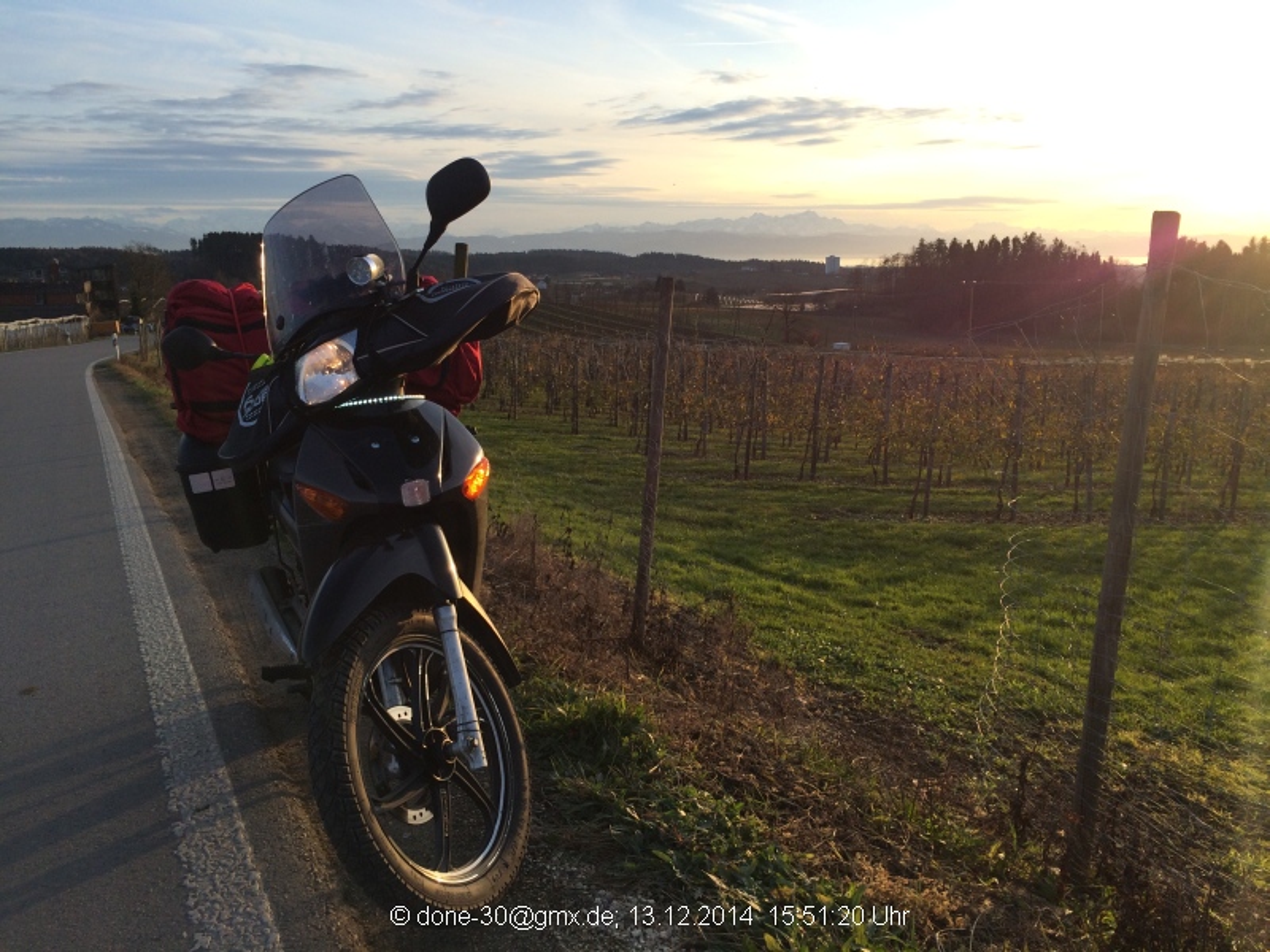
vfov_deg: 48.2
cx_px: 635
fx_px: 1064
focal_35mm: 29
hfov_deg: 61.7
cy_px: 476
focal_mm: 4.15
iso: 32
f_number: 2.2
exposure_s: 1/746
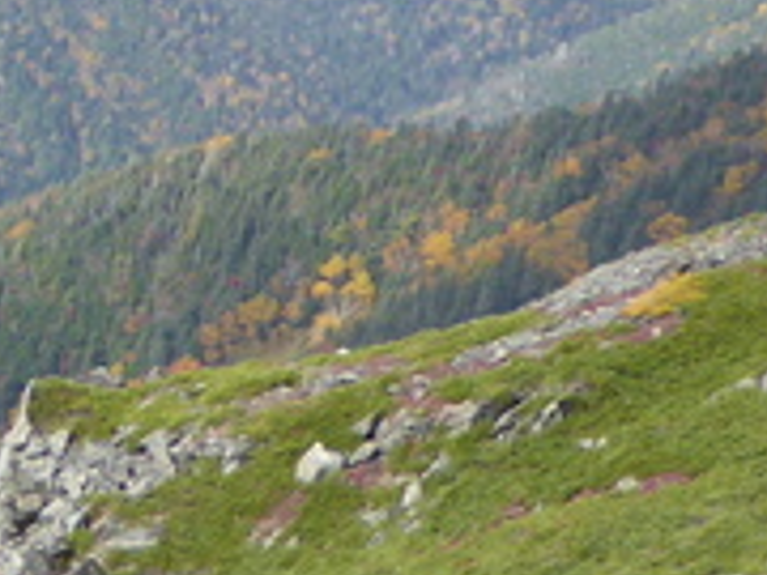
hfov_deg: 8.9
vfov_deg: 7.1
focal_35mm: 208
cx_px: -801
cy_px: 443
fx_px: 4609
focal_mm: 6.7
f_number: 3.7
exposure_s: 1/400
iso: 100
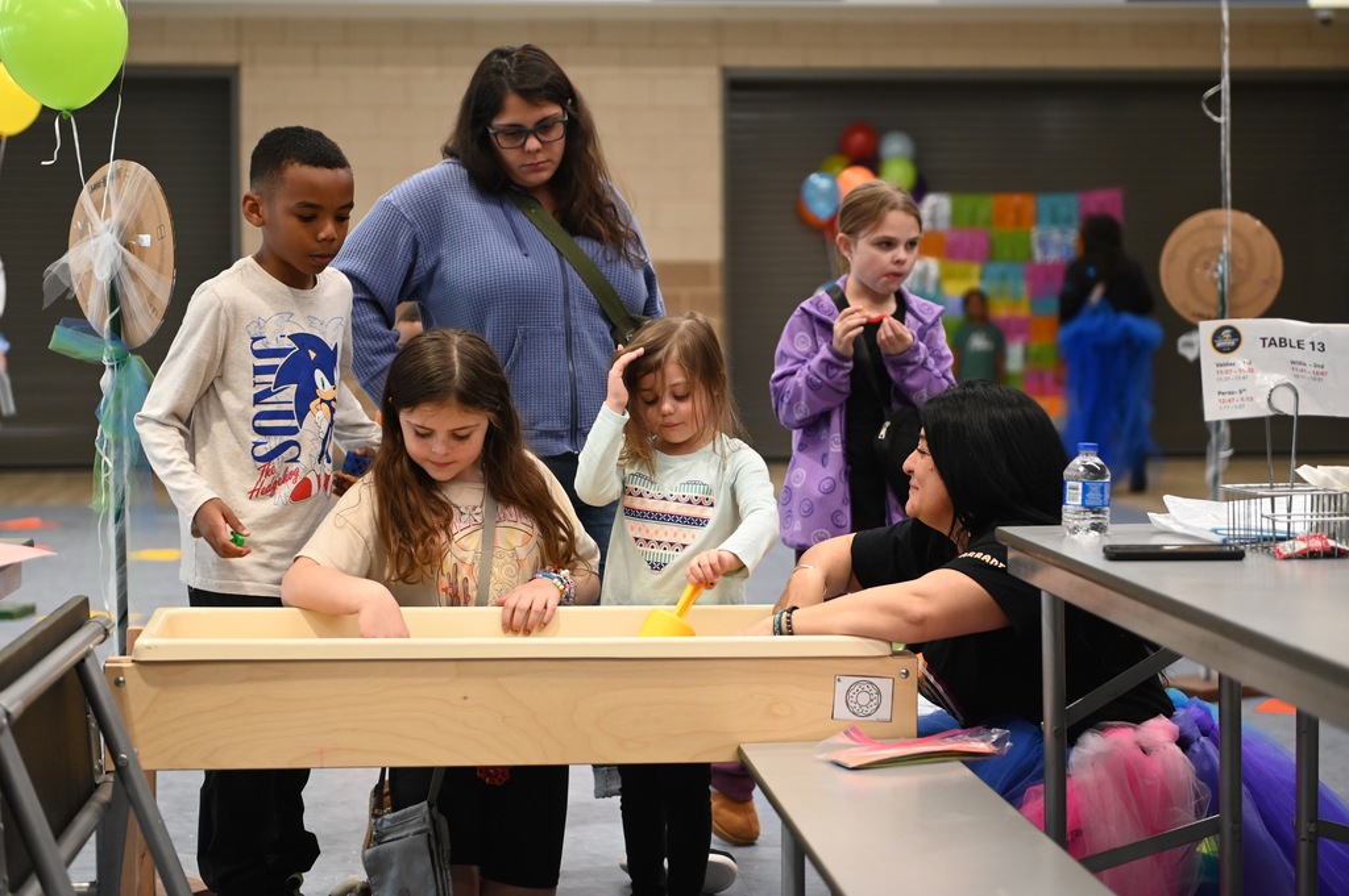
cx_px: 674
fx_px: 2621
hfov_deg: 28.9
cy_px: 448
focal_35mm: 70
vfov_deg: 19.4
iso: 1600
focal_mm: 70
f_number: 2.8
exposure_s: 1/250
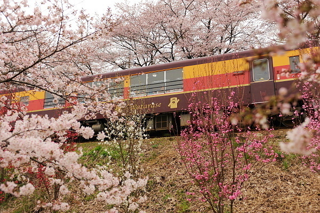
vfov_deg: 33.3
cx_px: 160
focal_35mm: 40
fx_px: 355
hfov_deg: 48.5
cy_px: 106
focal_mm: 40
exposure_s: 1/1250
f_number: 4
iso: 400
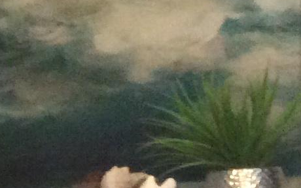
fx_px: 1566
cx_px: -456
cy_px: 421
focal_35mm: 191
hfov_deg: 9.6
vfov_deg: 6.6
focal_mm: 3.3
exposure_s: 1/24
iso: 200
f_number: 2.4
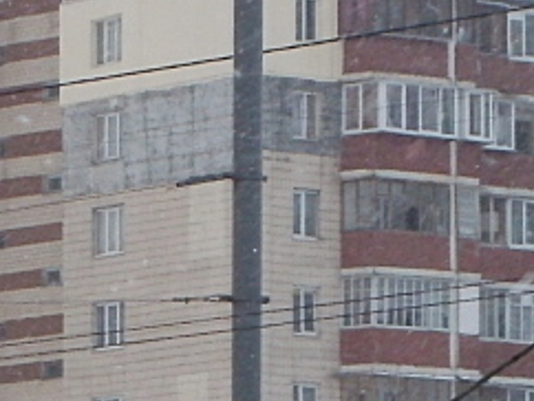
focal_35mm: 368
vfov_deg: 4.0
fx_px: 5683
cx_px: 132
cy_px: 803
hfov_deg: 5.4
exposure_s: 1/60
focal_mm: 14.2
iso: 100
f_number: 4.8
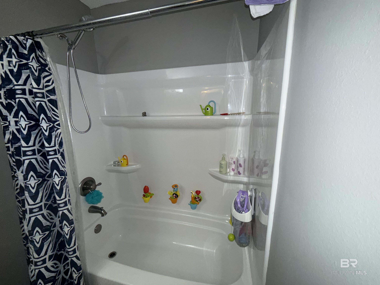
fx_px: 154
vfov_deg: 85.7
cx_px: 190
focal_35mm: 14
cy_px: 142
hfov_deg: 102.1
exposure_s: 1/60
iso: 125
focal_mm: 2.22
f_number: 2.2
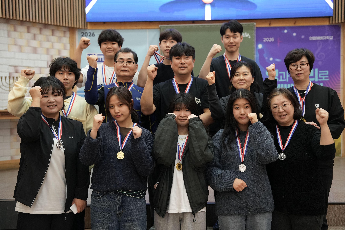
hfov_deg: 40.3
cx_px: 172
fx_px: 470
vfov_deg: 27.5
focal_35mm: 49
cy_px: 115
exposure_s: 1/160
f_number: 2.8
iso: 2500
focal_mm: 49
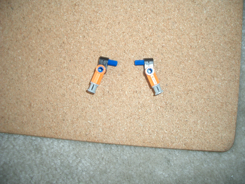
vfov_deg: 40.7
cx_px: 122
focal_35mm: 35
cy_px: 92
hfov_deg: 52.6
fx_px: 248
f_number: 2.6
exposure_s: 1/40
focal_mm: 5.8
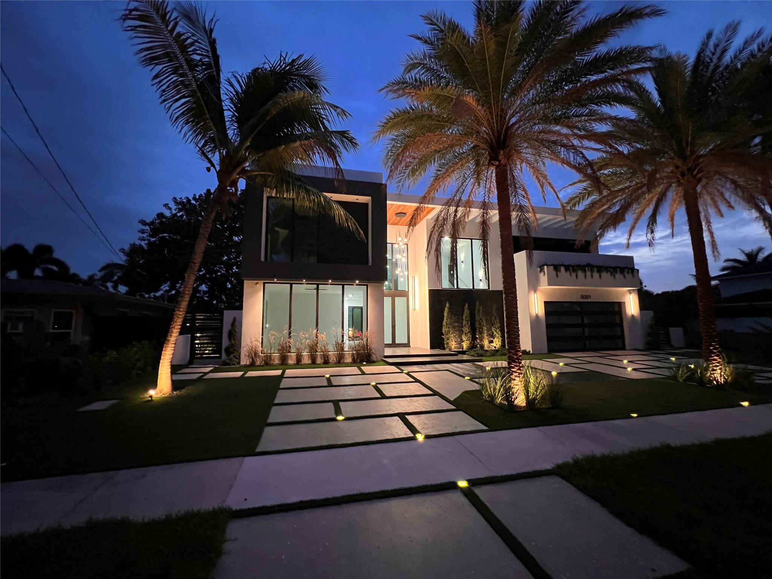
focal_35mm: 13
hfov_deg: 106.2
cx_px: 386
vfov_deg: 89.9
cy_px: 290
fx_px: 290
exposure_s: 1/40
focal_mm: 1.57
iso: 800
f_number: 1.8
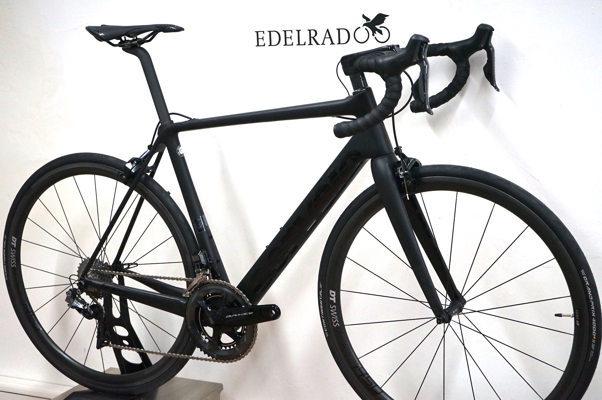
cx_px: 301
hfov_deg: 34.0
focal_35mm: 59
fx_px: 986
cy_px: 200
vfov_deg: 23.0
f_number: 5
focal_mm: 59
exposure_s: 1/160
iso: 2500
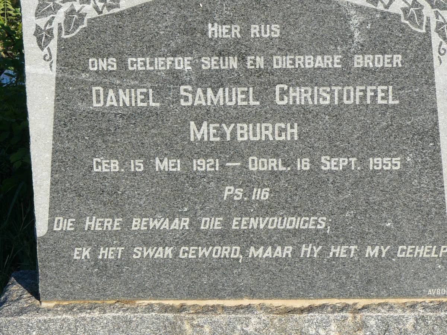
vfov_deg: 14.2
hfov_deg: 18.9
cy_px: 168
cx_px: 224
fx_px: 1343
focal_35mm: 104
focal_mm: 14.5
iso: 100
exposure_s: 1/250
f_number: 5.6
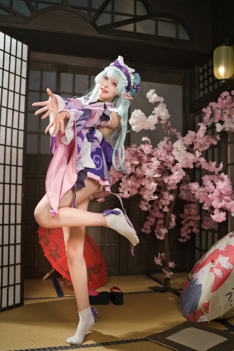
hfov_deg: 37.9
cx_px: 117
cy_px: 176
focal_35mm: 35
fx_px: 341
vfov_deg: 54.4
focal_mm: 35
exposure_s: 1/640
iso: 100
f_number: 1.4
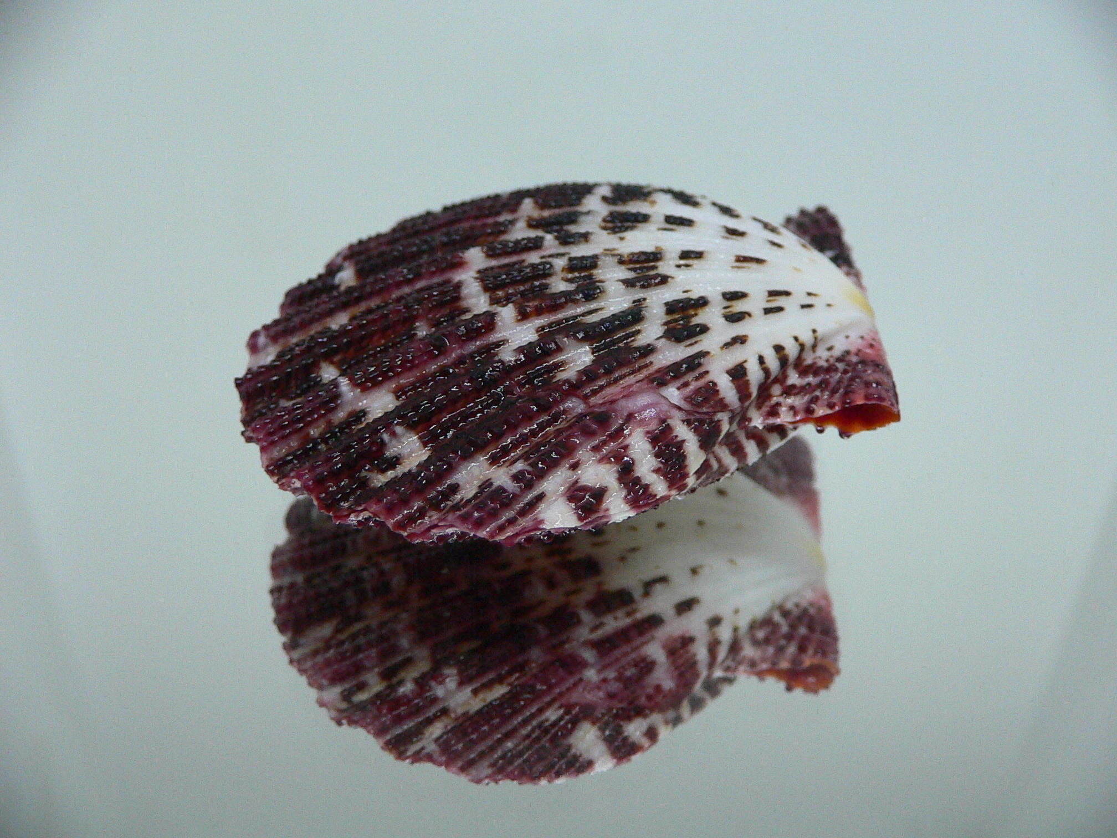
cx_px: 558
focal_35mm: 35
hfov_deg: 52.6
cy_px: 419
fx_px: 1129
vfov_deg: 40.7
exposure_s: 1/50
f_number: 2.8
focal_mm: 4.6
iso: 200
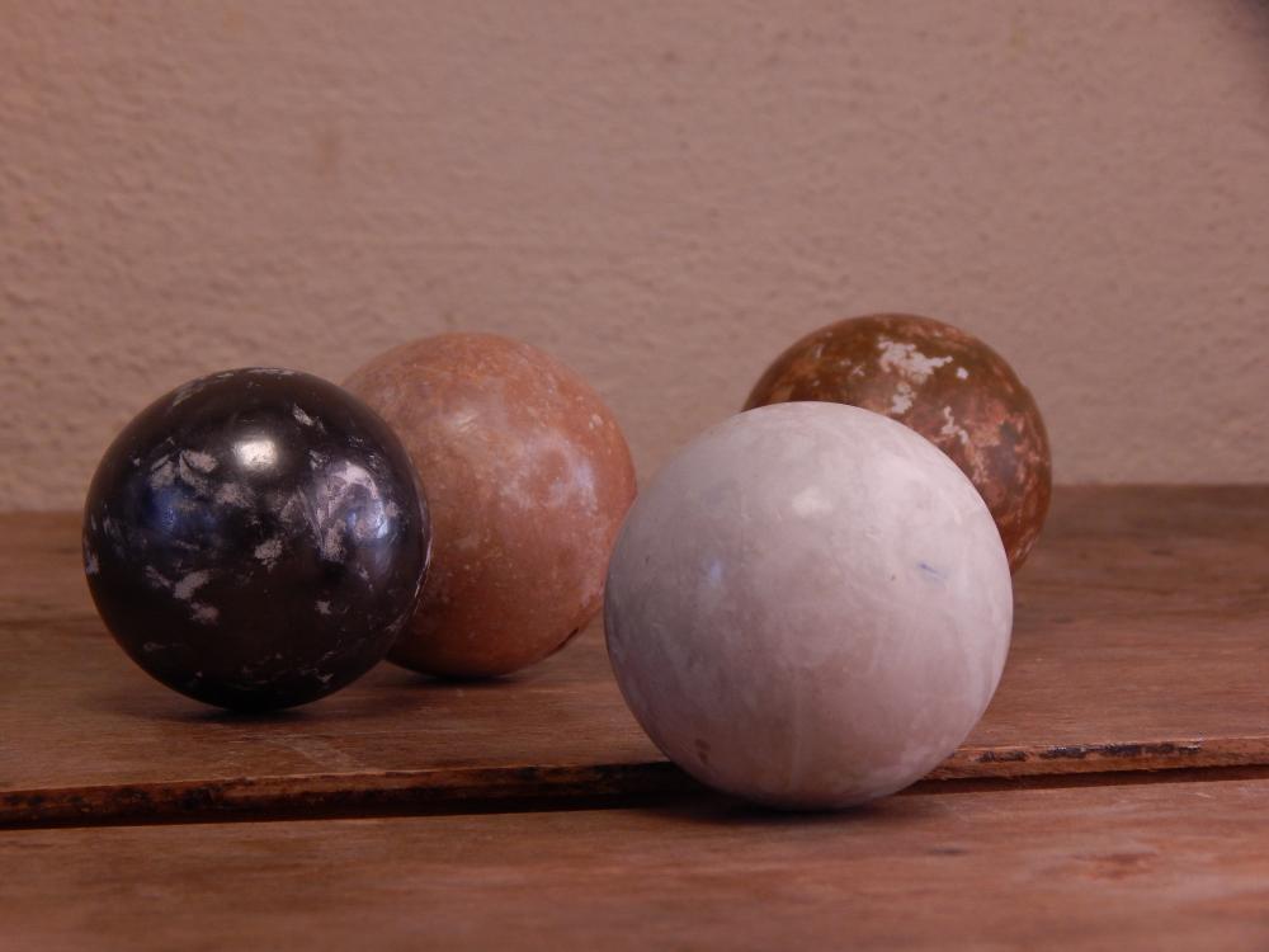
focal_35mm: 104
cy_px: 476
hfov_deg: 18.9
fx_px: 3813
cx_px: 634
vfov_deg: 14.2
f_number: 4.5
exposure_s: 1/60
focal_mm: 18.7
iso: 180
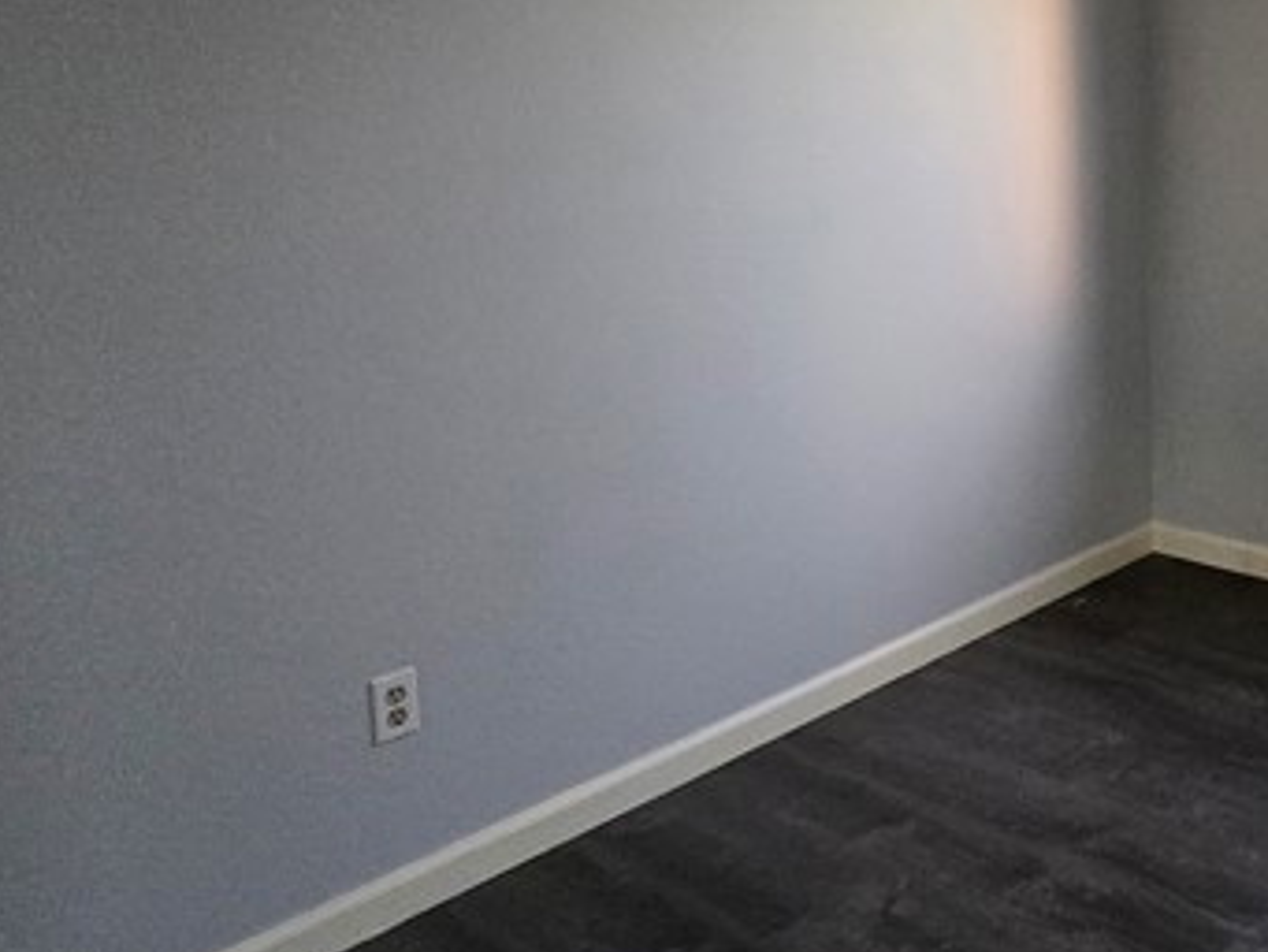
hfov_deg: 42.4
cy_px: 234
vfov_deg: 36.0
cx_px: 1223
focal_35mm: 39
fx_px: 1429
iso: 640
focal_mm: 1.7
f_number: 2.2
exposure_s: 1/60
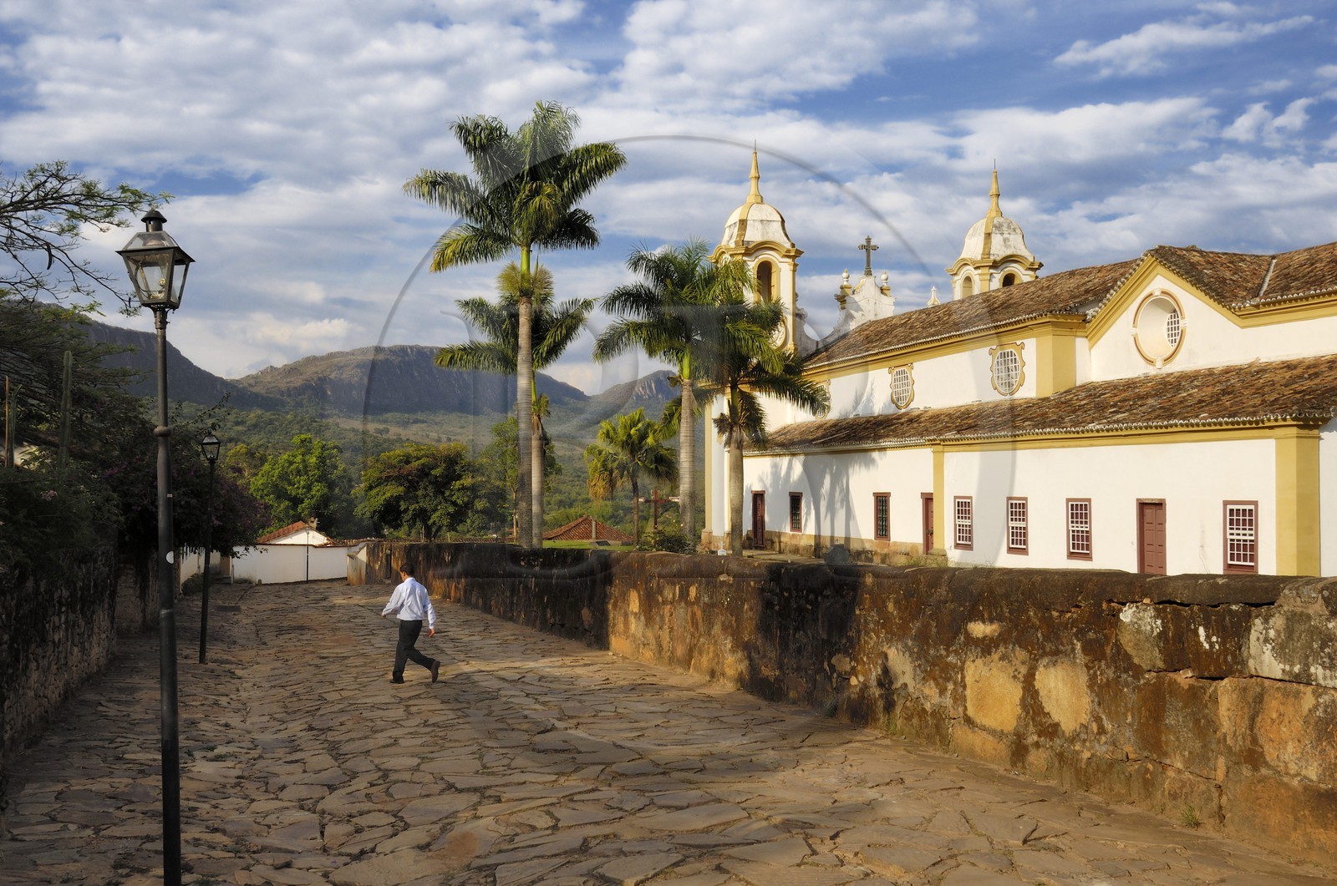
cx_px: 668
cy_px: 443
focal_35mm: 36
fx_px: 1335
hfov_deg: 53.2
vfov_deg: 36.7
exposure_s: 1/160
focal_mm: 24
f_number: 13
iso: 100
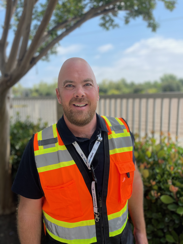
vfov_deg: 67.3
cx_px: 92
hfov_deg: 53.1
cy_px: 122
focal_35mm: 26
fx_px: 183
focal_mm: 5.1
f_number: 1.6
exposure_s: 1/2049
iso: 50
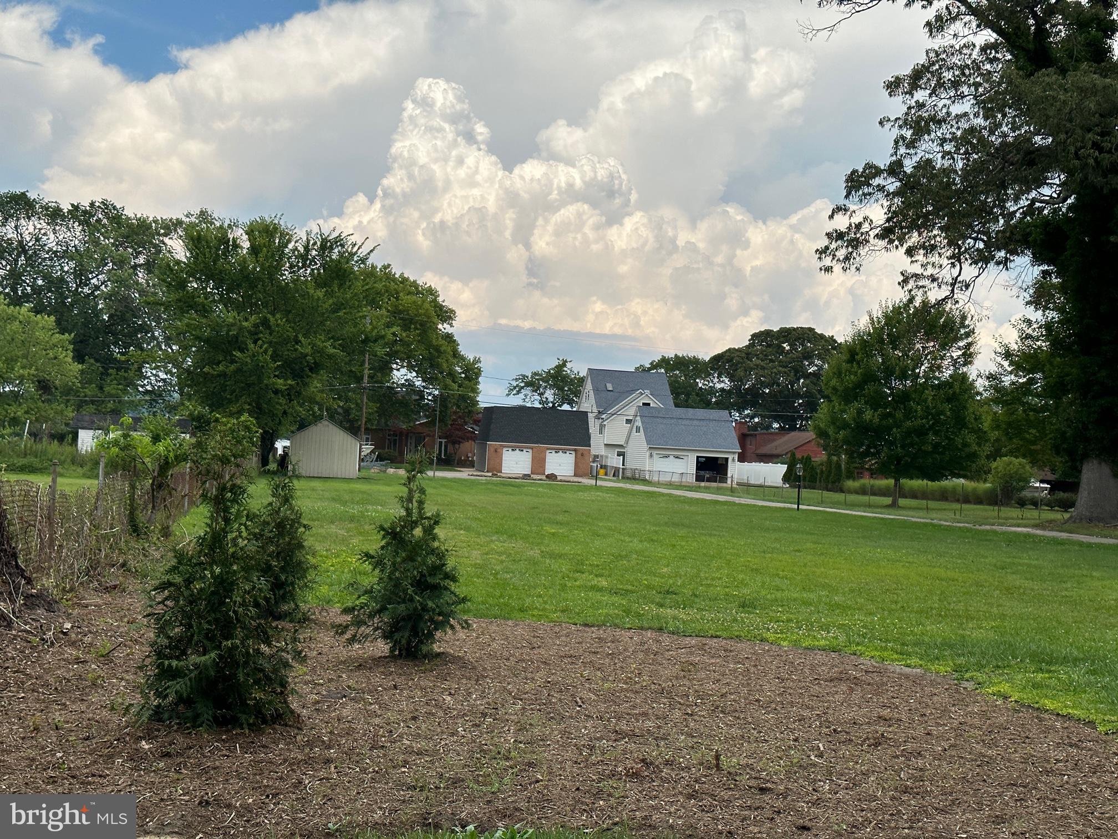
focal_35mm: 48
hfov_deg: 39.7
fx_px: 1550
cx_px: 559
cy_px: 420
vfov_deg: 30.3
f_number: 1.78
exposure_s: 1/5000
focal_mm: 6.86
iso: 64
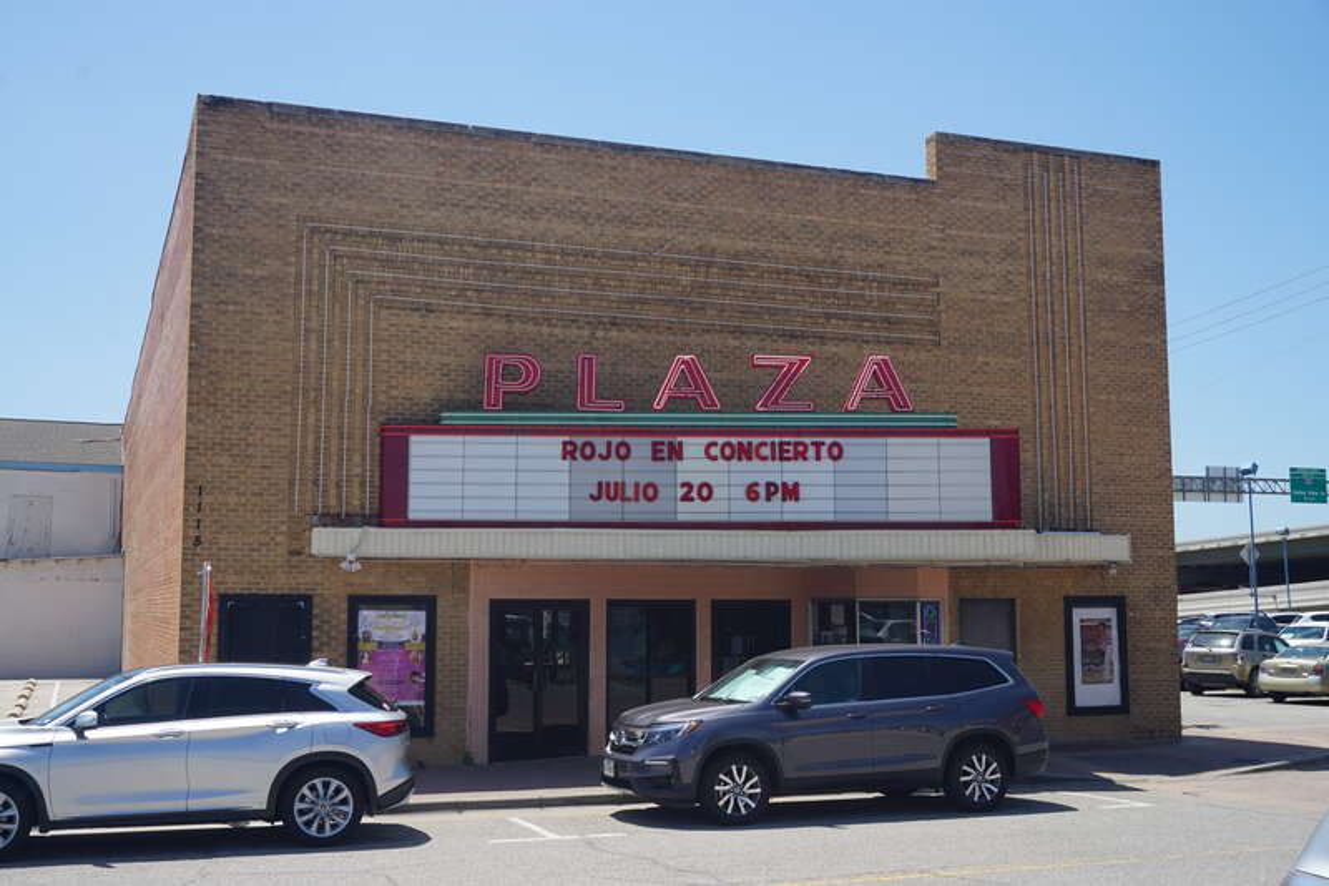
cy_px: 443
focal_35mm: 39
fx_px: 1439
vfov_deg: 34.2
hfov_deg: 49.6
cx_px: 664
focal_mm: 26
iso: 100
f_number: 11
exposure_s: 1/125
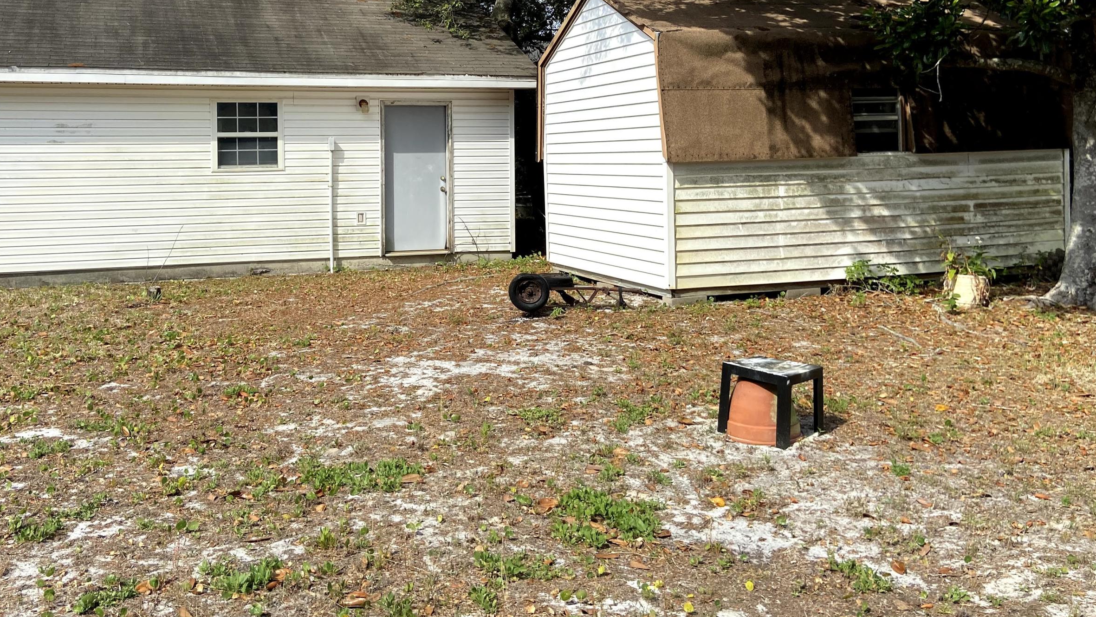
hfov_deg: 55.1
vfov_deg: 32.4
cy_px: 177
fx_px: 1046
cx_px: 467
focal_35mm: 36
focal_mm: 4.25
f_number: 1.8
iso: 32
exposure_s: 1/3861
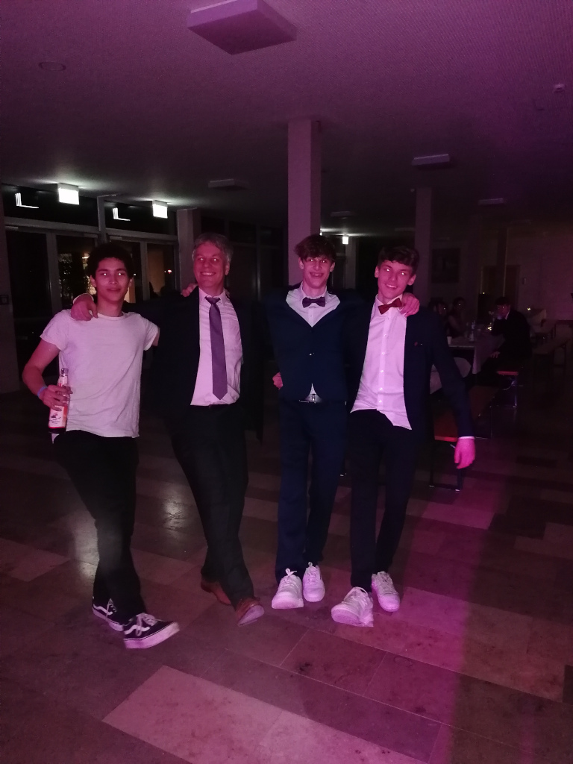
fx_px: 596
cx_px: 286
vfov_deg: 65.3
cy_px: 382
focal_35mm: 27
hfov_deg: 51.4
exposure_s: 1/16.7
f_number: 1.8
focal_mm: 4.75
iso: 800
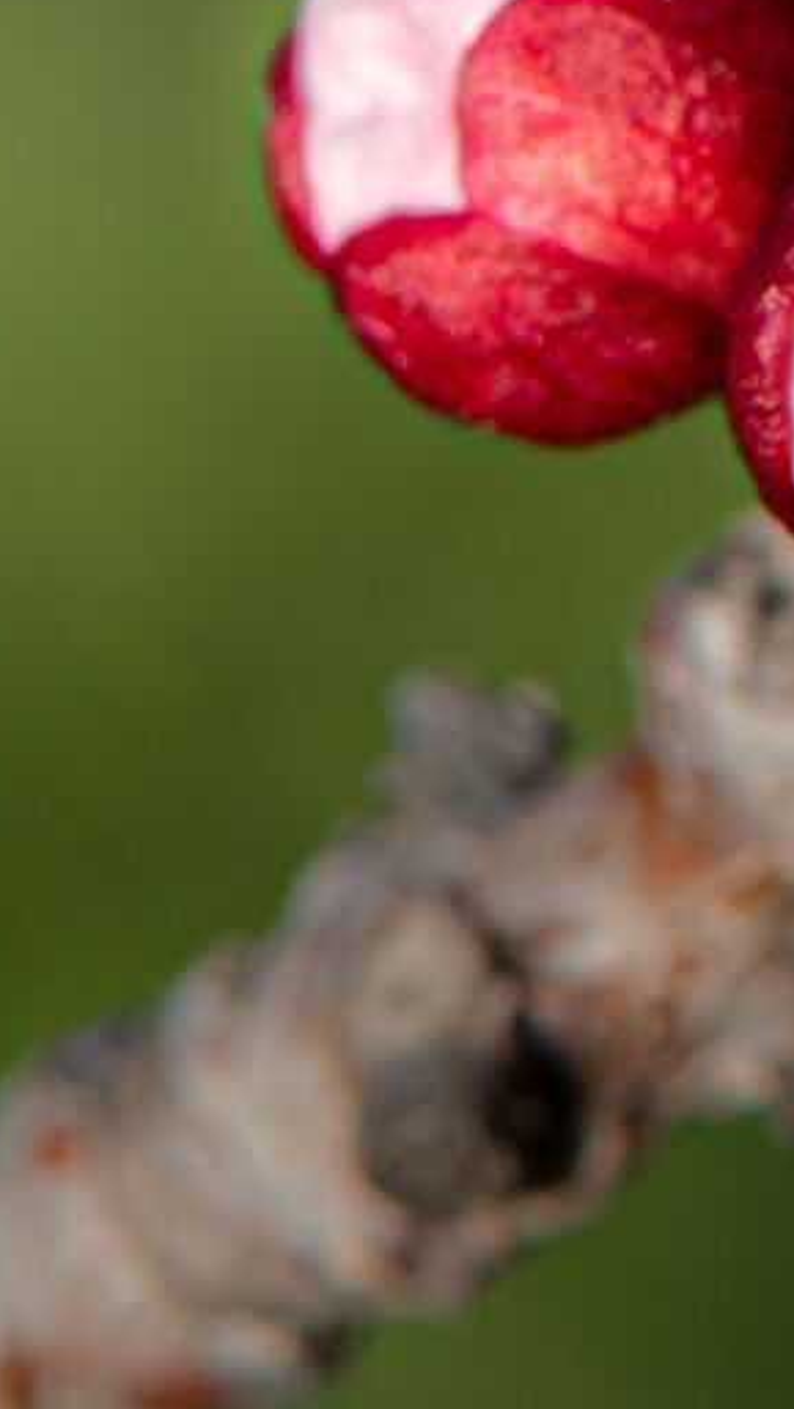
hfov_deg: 1.6
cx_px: 2077
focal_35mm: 771
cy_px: -434
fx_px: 28841
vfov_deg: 2.8
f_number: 16
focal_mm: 105
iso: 160
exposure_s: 1/100
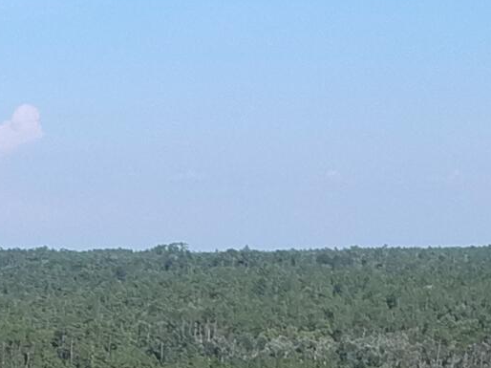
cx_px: -199
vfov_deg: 9.6
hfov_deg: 12.9
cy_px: 700
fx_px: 2070
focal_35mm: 146
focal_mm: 4.49
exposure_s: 1/800
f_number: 2.6
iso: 100
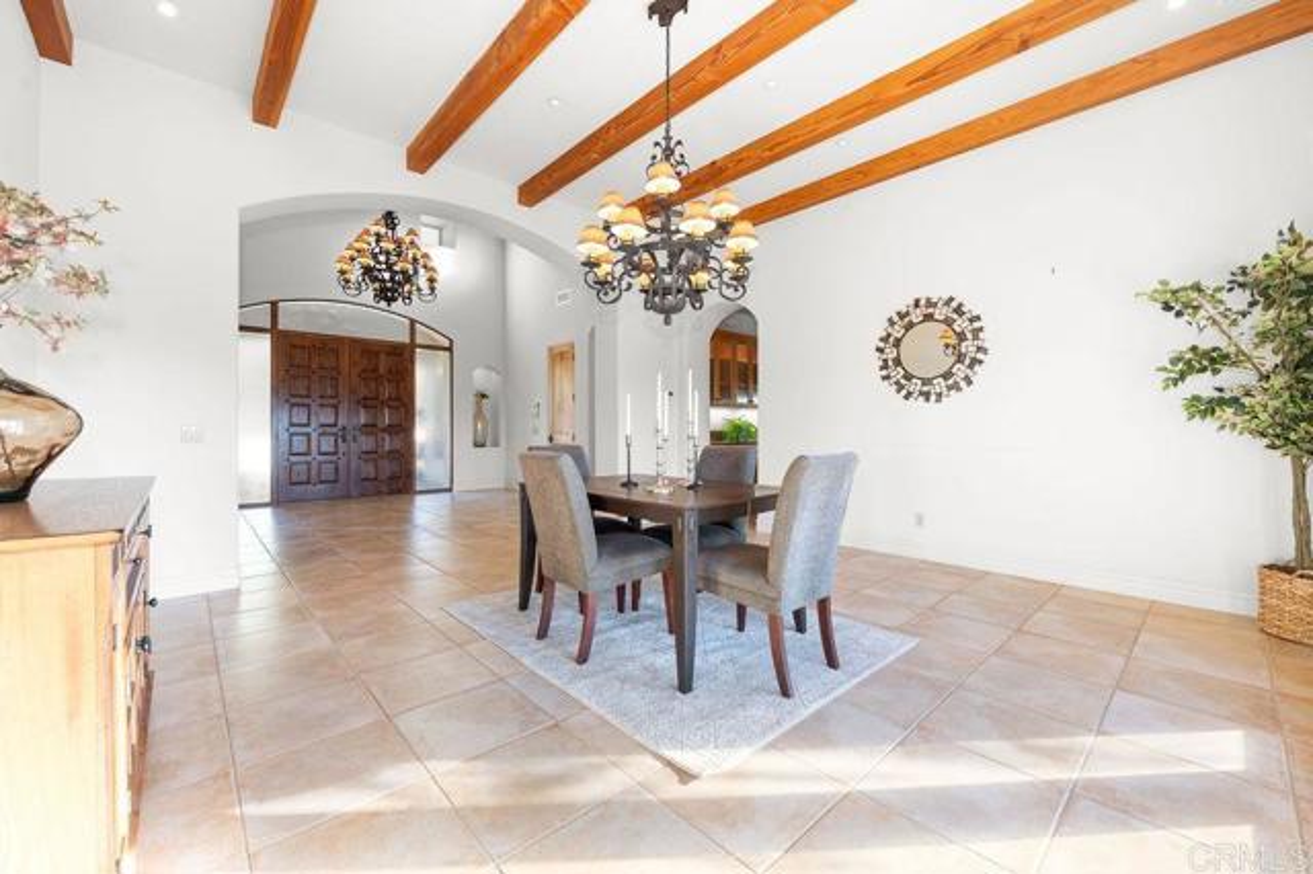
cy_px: 437
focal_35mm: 14
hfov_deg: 104.3
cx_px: 656
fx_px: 510
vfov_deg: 81.1
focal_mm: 14
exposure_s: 1/6
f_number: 7.1
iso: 100
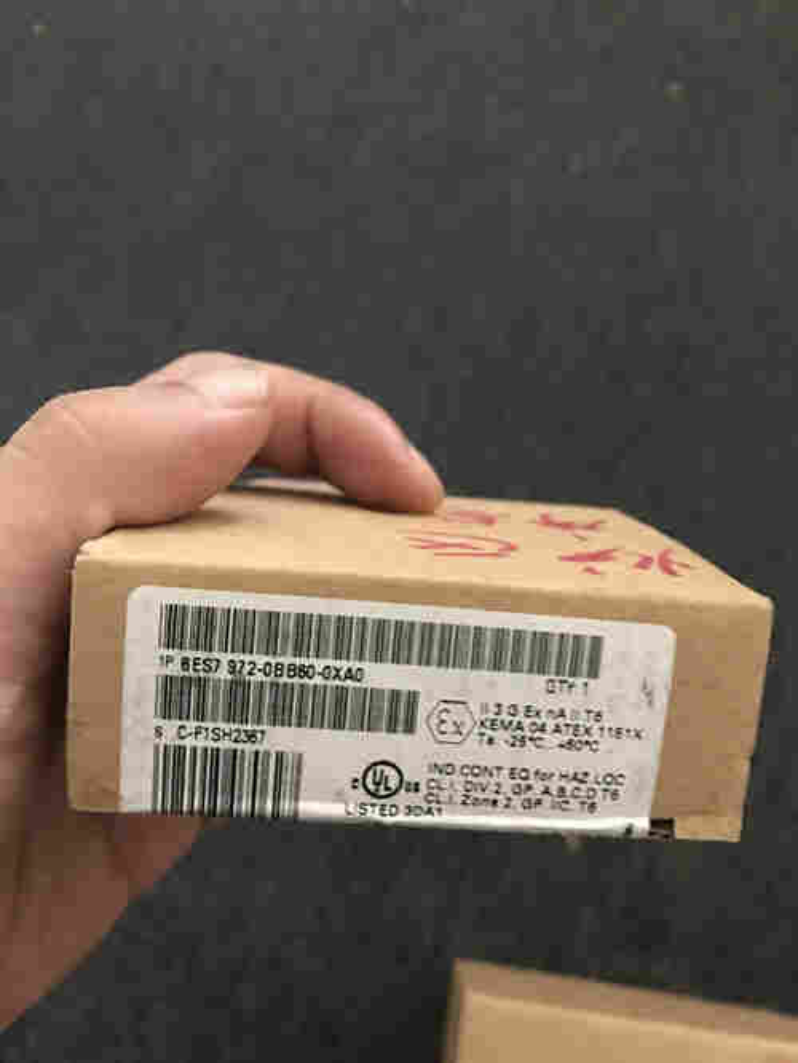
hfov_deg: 49.8
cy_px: 532
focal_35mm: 28
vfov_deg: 63.4
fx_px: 860
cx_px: 399
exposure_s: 1/6
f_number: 1.8
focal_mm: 3.99
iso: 100
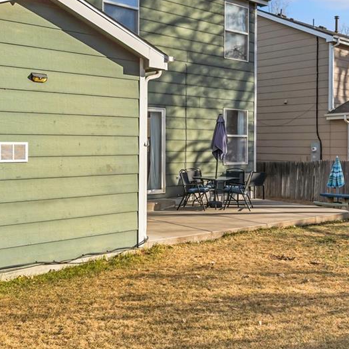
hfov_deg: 37.2
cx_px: 272
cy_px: 144
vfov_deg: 38.2
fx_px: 502
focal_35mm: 44
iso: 320
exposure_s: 1/800
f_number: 8
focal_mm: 17
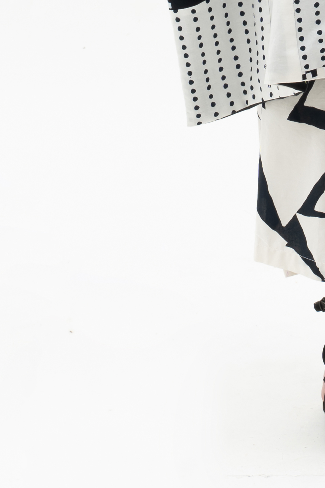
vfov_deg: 10.0
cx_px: 372
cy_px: -435
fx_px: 2613
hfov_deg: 7.1
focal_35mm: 193
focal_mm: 47
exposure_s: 1/160
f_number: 11
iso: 100
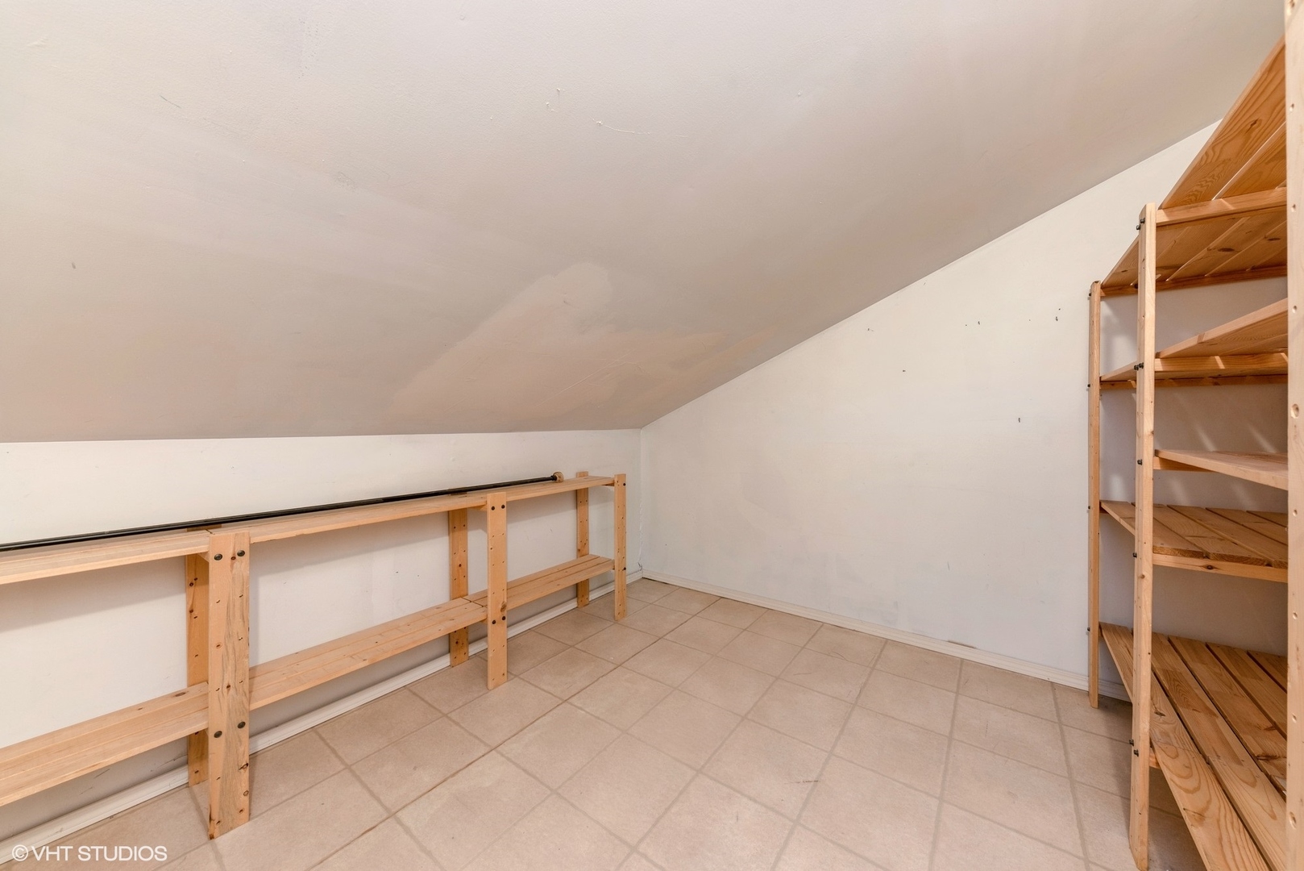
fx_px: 435
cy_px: 436
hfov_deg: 112.6
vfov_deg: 90.1
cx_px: 652
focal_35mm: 12
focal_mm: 12
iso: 200
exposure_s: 1.3
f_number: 9
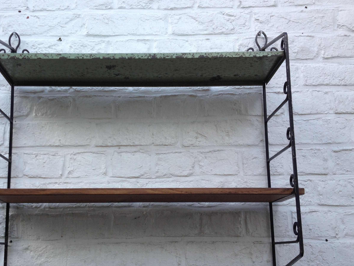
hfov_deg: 39.5
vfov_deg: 30.1
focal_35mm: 48
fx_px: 491
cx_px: 140
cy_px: 166
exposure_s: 1/282
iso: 50
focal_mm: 4.28
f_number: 2.4
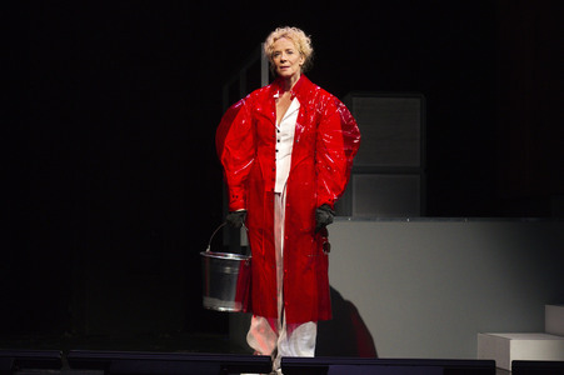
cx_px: 282
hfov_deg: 23.7
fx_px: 1346
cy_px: 188
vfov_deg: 15.9
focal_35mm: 86
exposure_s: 1/100
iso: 1600
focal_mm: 86
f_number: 5
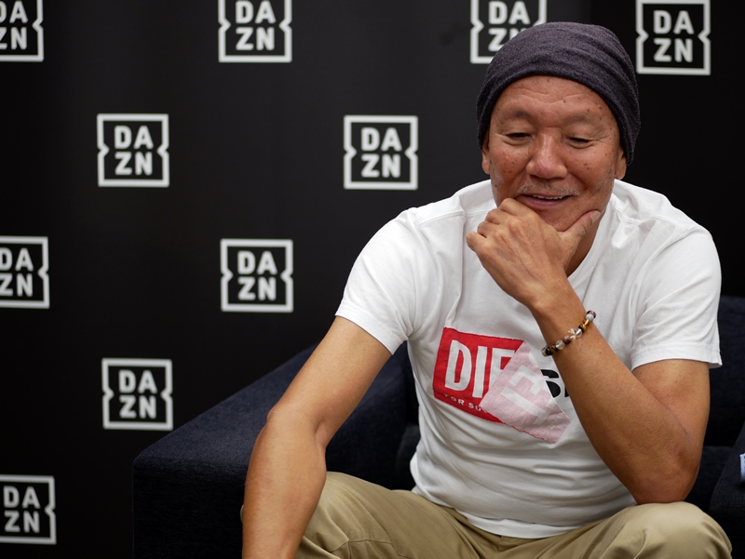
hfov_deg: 22.7
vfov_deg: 17.2
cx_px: 372
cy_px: 280
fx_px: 1852
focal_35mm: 86
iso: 200
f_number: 1.7
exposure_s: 1/100
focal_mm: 43
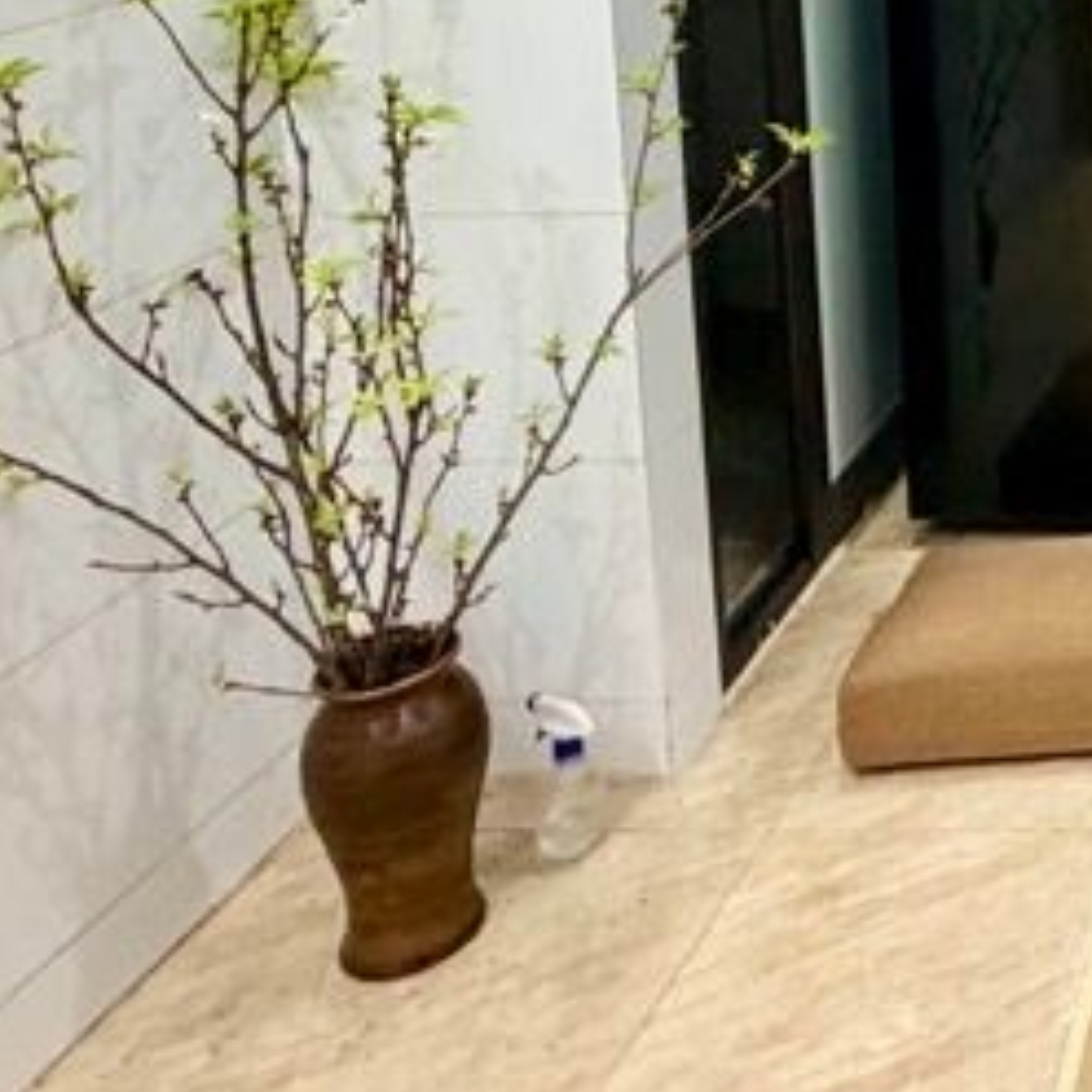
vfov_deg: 29.2
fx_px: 1820
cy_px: -194
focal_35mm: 51
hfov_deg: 26.5
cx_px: 1528
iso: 320
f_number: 2.2
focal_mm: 2.22
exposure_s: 1/50
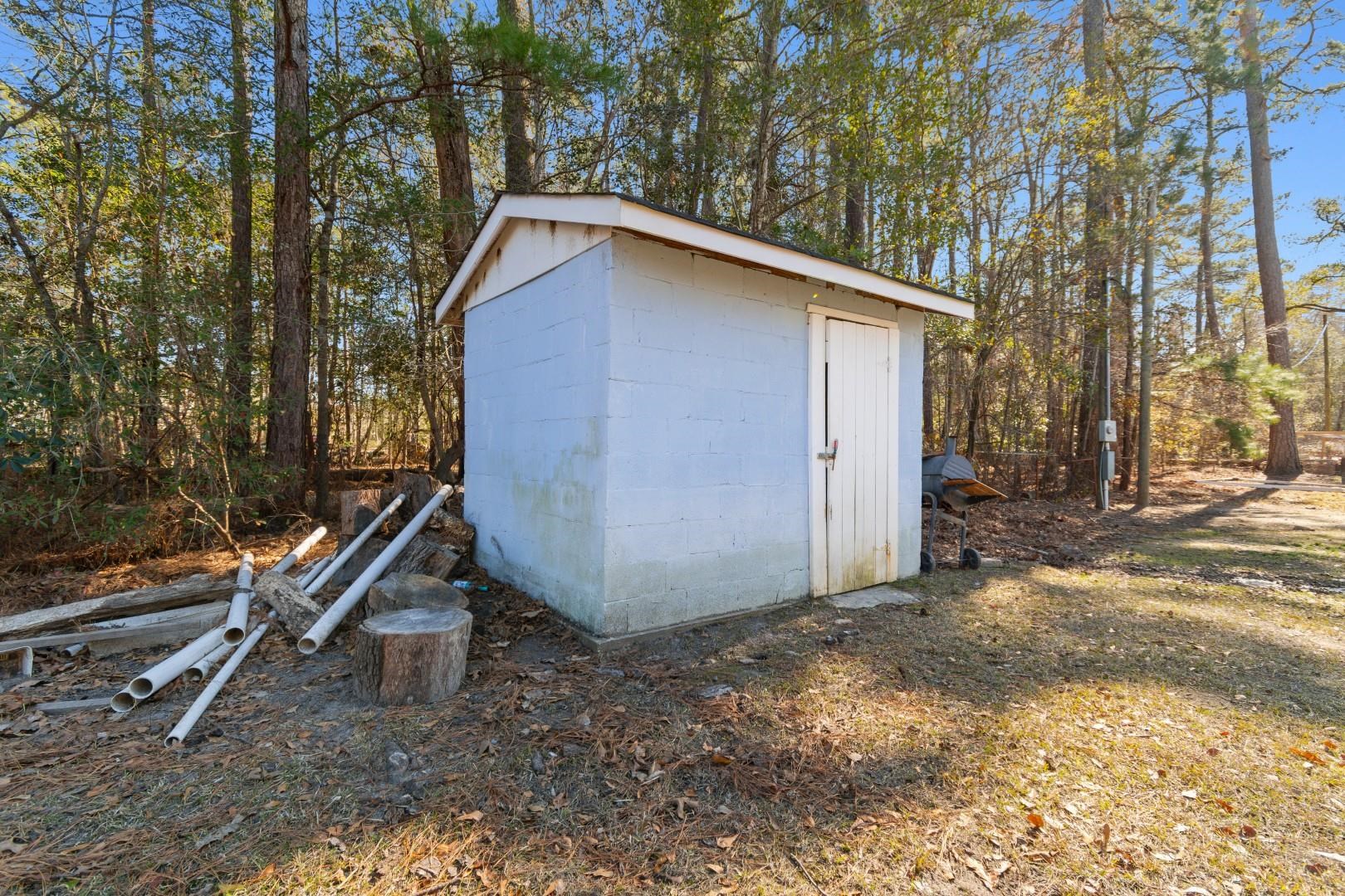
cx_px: 672
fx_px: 560
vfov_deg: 77.3
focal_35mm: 15
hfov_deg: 100.4
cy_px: 448
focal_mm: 10
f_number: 4.5
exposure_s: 1/40
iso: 100
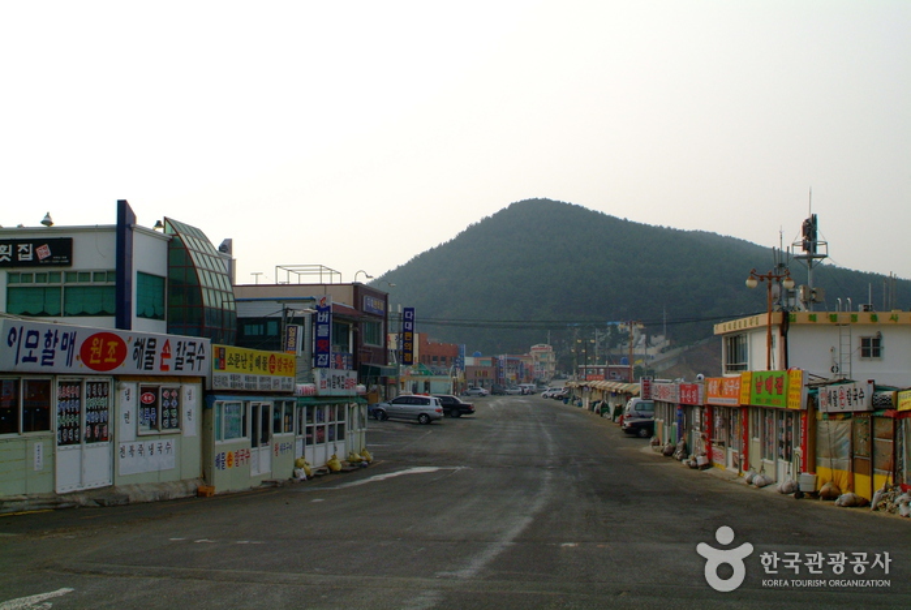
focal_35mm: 42
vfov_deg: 32.0
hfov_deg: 46.3
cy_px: 305
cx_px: 456
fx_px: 1064
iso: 800
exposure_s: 1/500
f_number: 11
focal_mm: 28
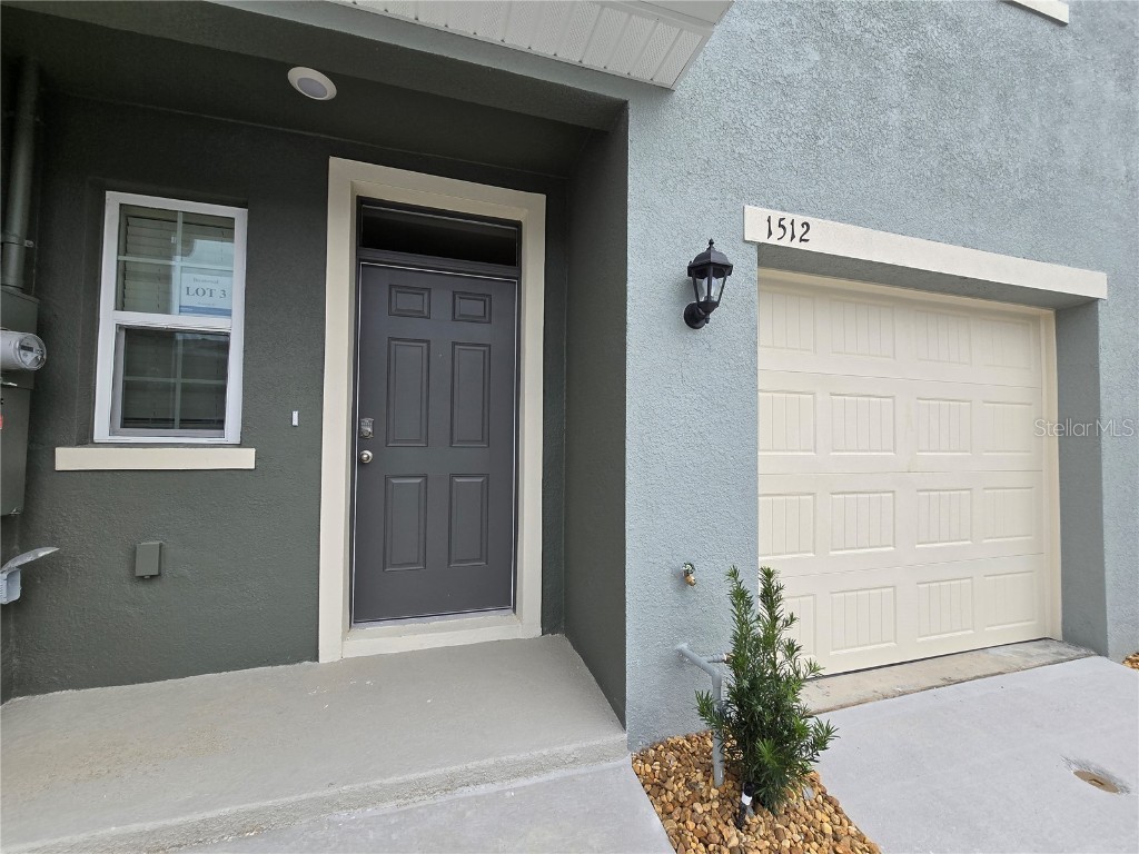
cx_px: 570
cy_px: 427
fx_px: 428
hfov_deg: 106.2
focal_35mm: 13
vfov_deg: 89.9
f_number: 2.2
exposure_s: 1/2000
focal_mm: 2.2
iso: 50
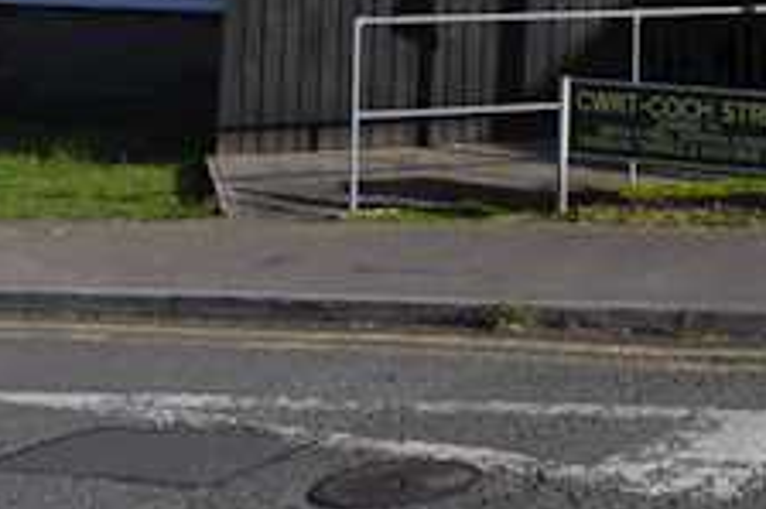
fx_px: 1935
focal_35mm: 91
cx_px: 886
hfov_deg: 21.1
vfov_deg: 13.9
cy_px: -306
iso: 80
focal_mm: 4.9
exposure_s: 1/1000
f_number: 3.3
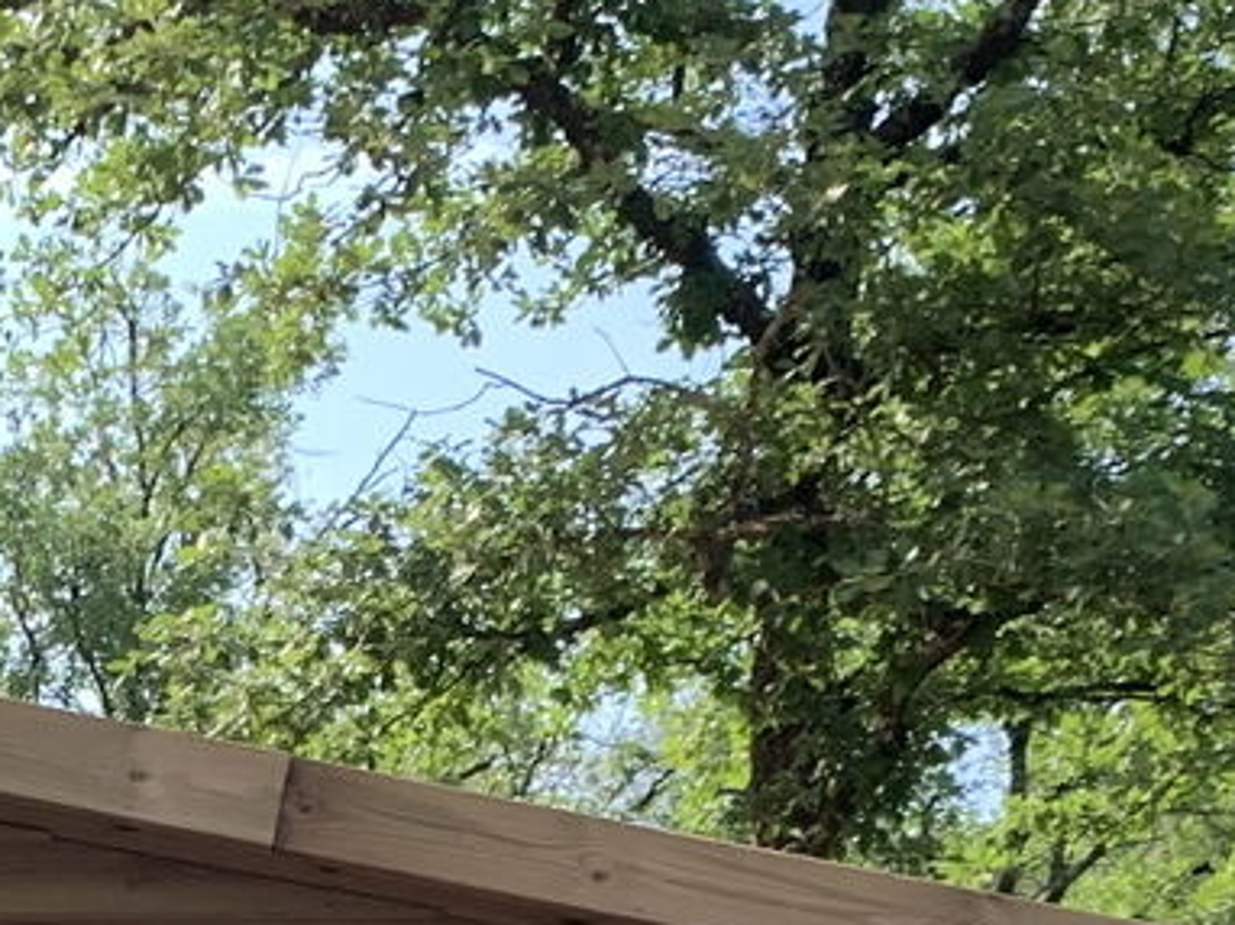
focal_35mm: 109
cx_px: 139
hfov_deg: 17.8
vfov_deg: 12.0
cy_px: 1869
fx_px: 3886
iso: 25
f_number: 1.8
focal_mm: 4.25
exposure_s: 1/271
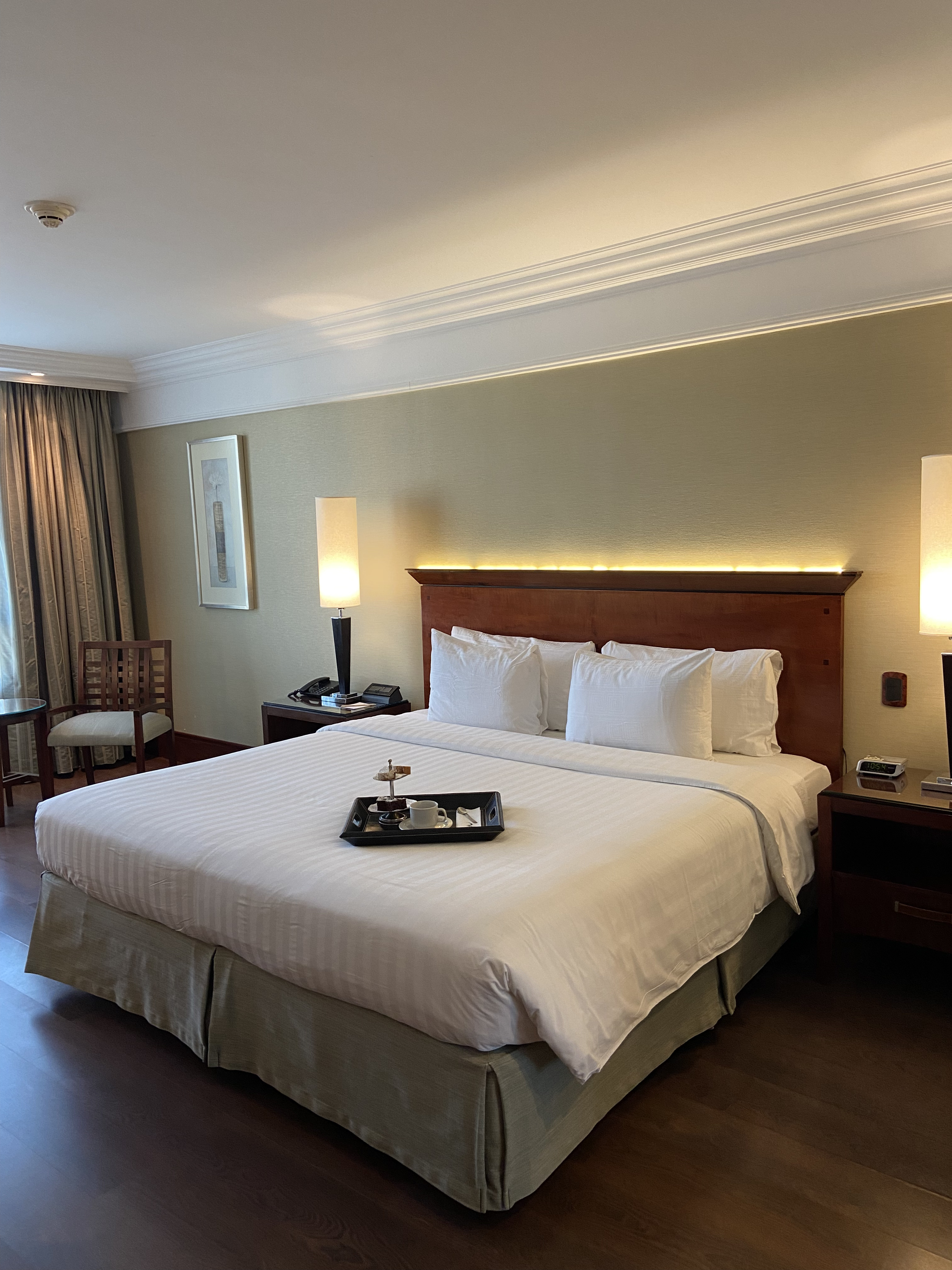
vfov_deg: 67.3
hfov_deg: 53.1
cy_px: 635
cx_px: 476
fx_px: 953
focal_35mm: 26
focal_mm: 4.25
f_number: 1.8
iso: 125
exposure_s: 1/50
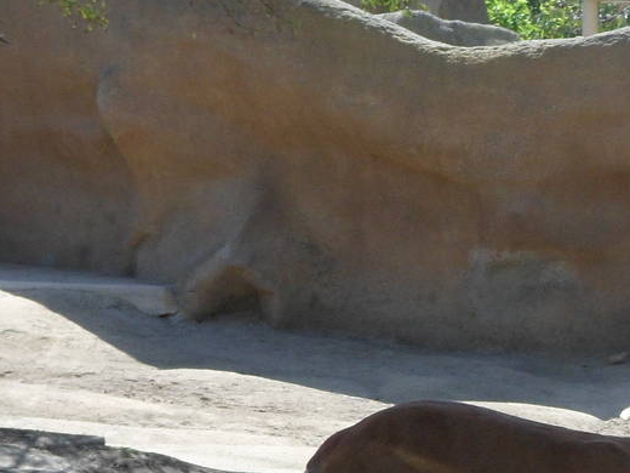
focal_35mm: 323
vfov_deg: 4.6
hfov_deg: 6.1
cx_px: 642
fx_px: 5878
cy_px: 377
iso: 80
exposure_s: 1/125
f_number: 5.3
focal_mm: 17.7
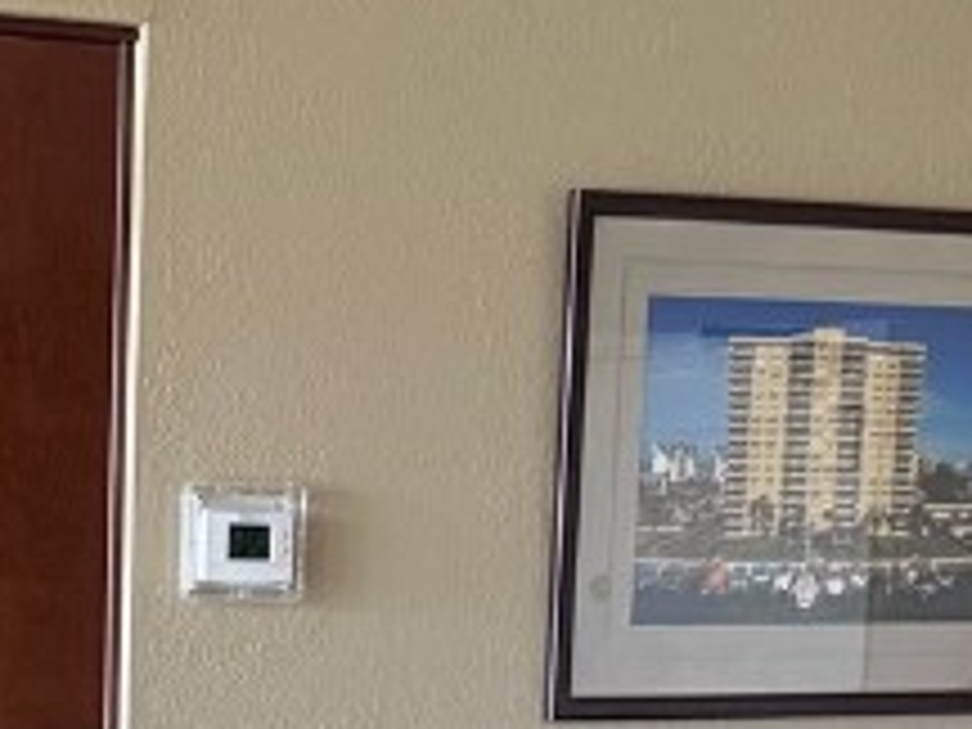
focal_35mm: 114
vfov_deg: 12.6
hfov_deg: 16.5
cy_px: 918
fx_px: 3201
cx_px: -207
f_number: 1.78
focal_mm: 6.76
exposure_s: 1/60
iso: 400
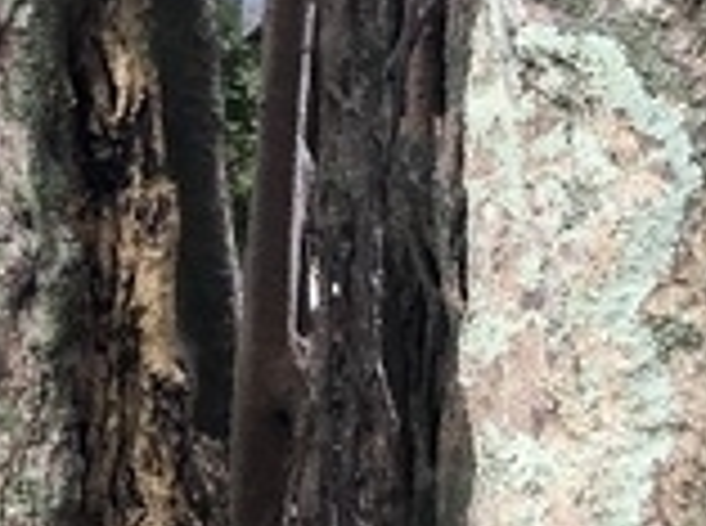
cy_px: -530
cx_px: -162
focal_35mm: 143
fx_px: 2910
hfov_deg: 13.4
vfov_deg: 9.6
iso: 20
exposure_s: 1/30
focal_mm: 4
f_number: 1.8
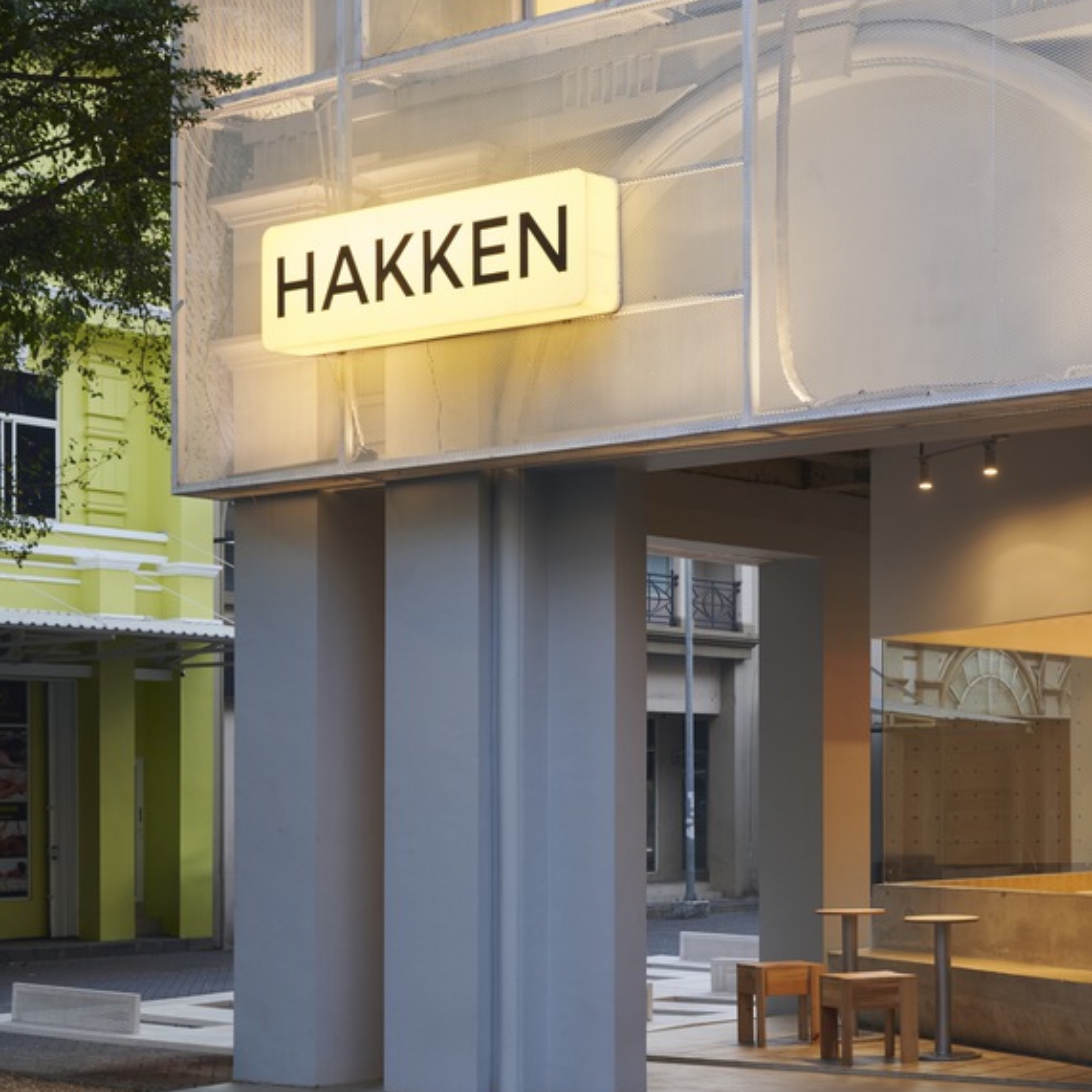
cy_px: 597
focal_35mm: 67
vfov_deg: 25.7
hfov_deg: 25.7
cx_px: 622
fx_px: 2391
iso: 160
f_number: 7.1
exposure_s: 1/3
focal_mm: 45
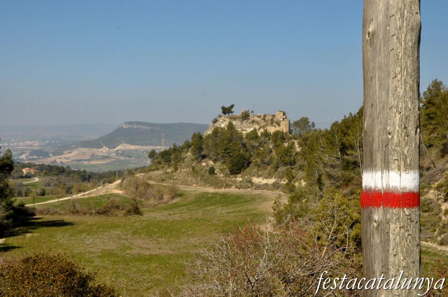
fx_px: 522
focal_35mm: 42
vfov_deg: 31.8
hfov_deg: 46.5
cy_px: 148
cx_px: 224
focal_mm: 28
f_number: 11
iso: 320
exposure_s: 1/500
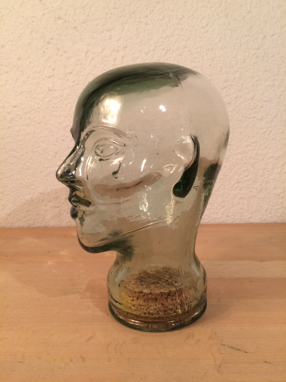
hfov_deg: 48.2
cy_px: 191
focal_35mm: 29
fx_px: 319
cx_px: 143
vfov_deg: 61.7
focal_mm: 4.15
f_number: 2.2
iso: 50
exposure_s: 1/33
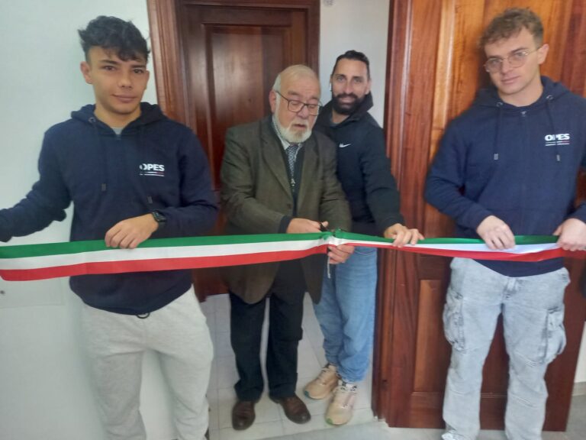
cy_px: 220
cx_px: 293
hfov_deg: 69.4
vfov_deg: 54.9
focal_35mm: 25
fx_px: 423
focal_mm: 4.65
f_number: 1.8
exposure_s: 1/33
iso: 320
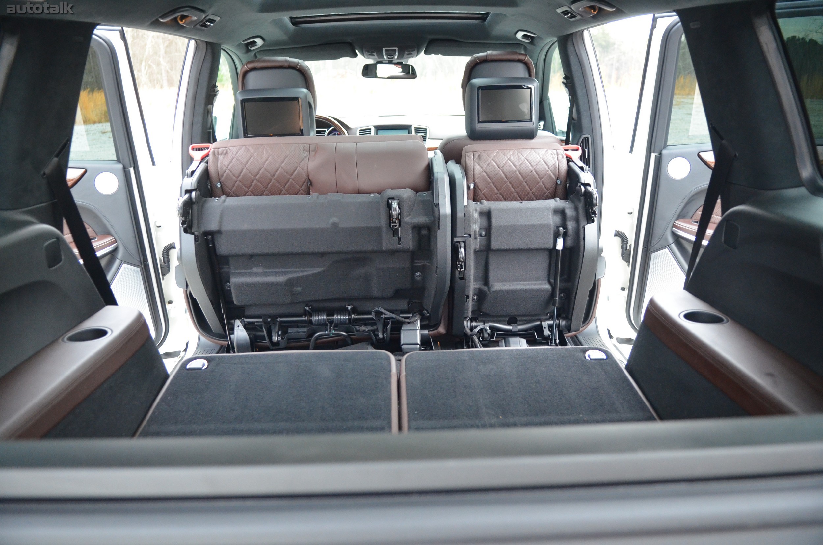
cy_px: 272
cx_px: 412
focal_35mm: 26
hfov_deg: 70.5
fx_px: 582
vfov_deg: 50.2
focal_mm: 17
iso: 1600
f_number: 2.8
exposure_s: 1/100
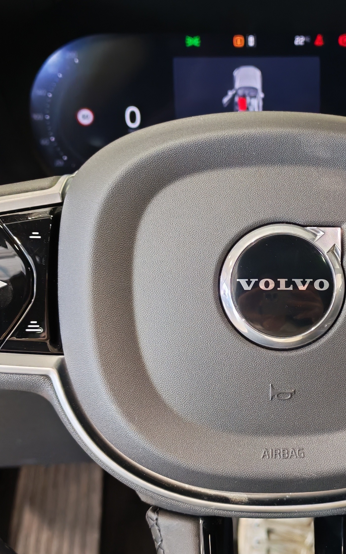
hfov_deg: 21.7
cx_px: 280
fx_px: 890
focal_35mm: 59
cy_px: 281
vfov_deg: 34.5
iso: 937
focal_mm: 6.12
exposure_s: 1/50
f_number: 1.9
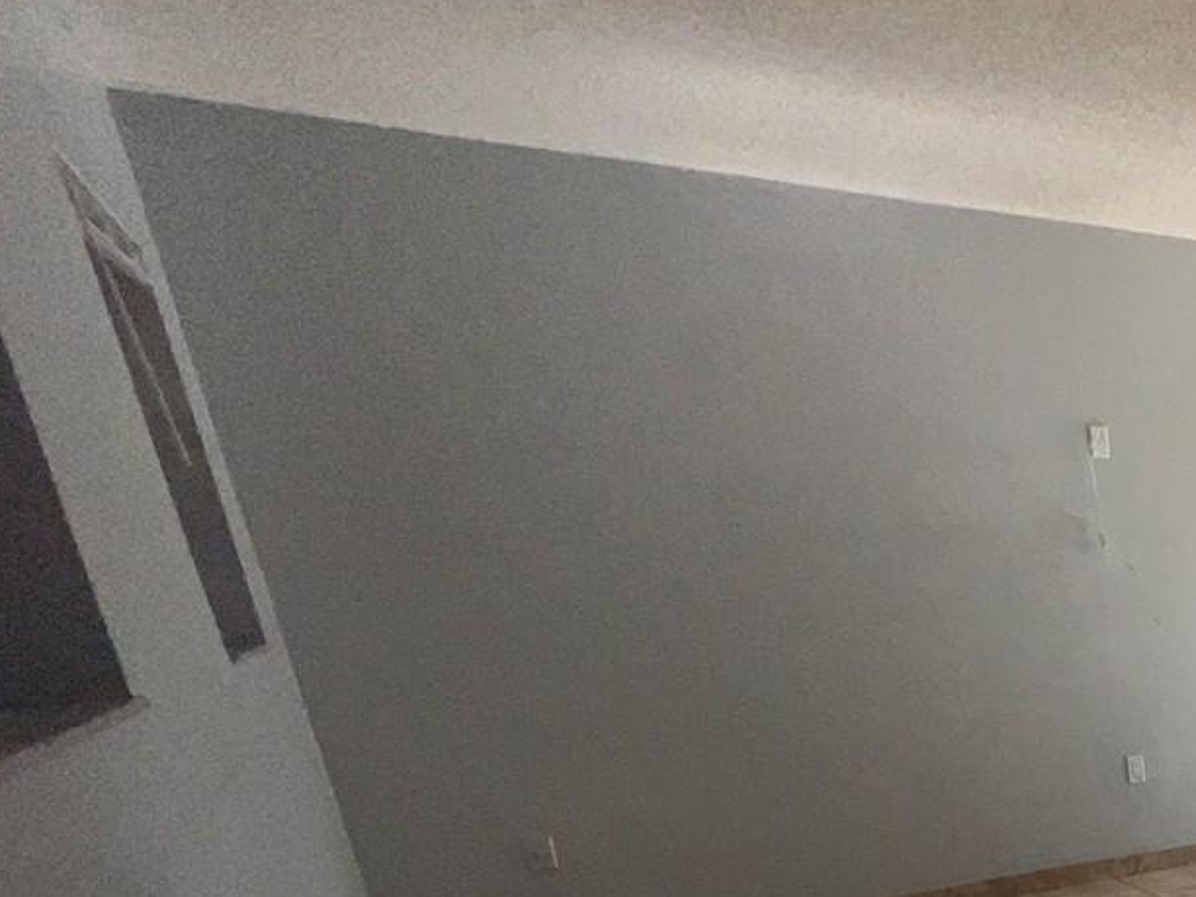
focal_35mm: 34
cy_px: 961
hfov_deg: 37.3
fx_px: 1175
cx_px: 1505
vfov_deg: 36.2
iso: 25
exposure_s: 1/561
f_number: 1.8
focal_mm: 1.57
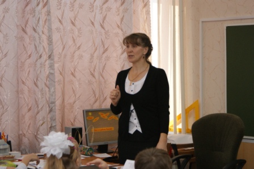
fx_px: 635
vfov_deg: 15.2
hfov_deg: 22.6
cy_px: 84
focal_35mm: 90
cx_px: 127
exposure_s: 1/160
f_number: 5.6
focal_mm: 60
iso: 400
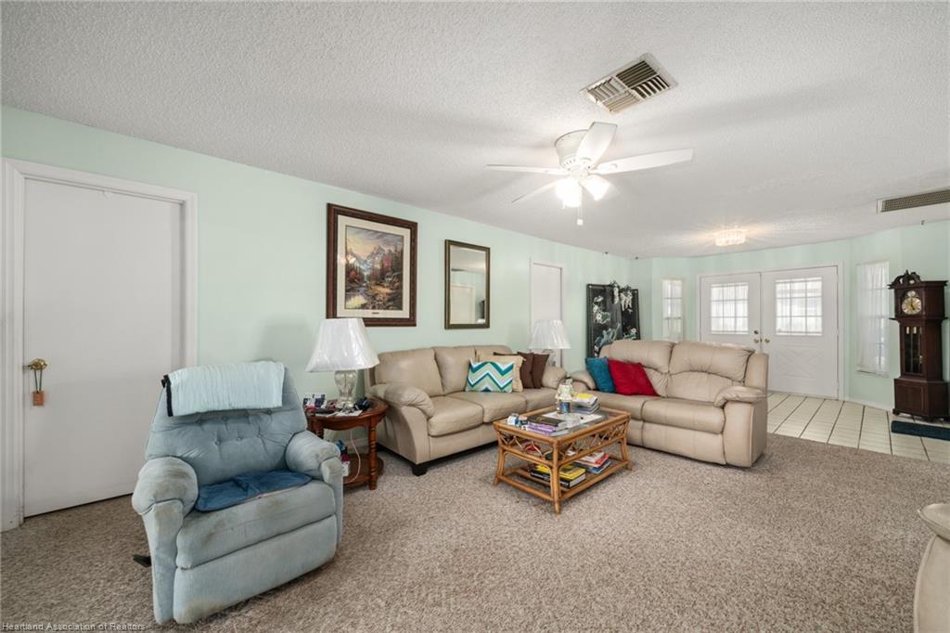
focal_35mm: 13
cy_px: 316
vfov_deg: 85.4
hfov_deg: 108.3
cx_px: 475
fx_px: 343
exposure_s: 1/2
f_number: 11
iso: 400
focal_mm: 13
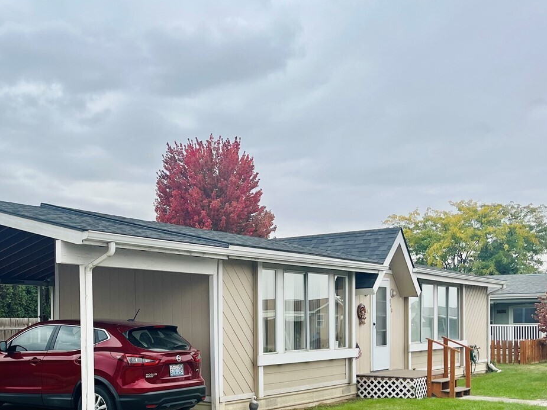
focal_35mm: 45
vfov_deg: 31.3
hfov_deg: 40.6
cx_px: 123
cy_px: 333
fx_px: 711
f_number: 1.6
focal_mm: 5.1
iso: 50
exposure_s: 1/1325
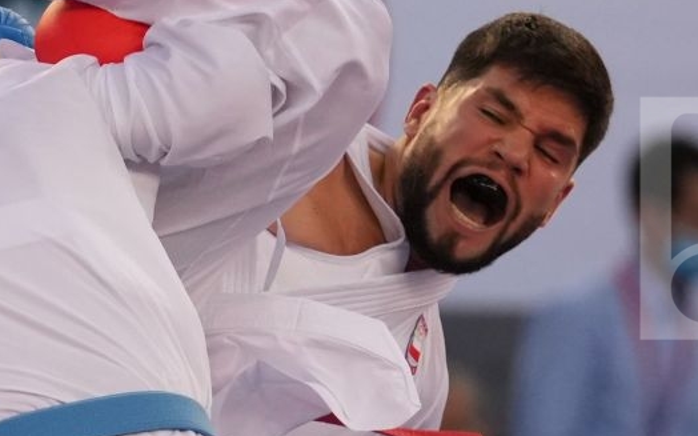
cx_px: 313
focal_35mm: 1051
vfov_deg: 1.2
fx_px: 19984
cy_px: 219
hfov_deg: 2.0
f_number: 2.8
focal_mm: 200
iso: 1600
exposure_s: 1/1000
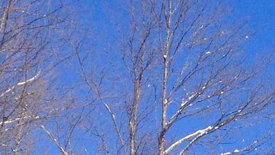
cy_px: 383
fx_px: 1415
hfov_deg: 9.7
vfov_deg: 6.0
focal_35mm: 194
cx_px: 681
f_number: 2.4
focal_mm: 4.28
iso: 50
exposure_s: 1/1453
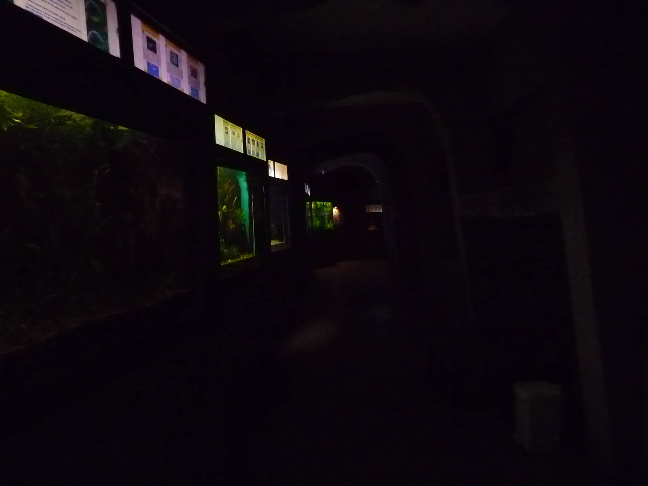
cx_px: 316
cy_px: 249
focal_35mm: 29
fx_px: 543
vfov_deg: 48.2
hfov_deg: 61.6
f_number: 3.3
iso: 800
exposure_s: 1/50
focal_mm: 4.7
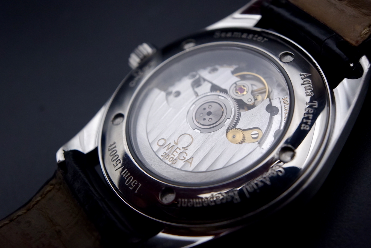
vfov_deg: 29.9
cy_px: 124
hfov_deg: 43.6
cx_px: 186
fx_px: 464
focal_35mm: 45
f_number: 8
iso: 4000
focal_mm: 30.2
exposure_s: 1/4000
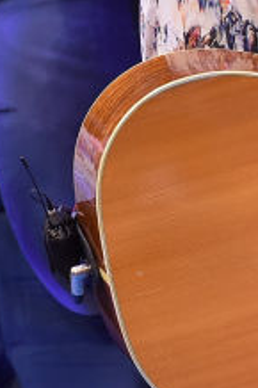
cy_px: 9
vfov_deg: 2.2
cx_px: 488
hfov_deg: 1.5
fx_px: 10142
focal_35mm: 942
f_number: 6.3
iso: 1600
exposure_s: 1/1250
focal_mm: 200
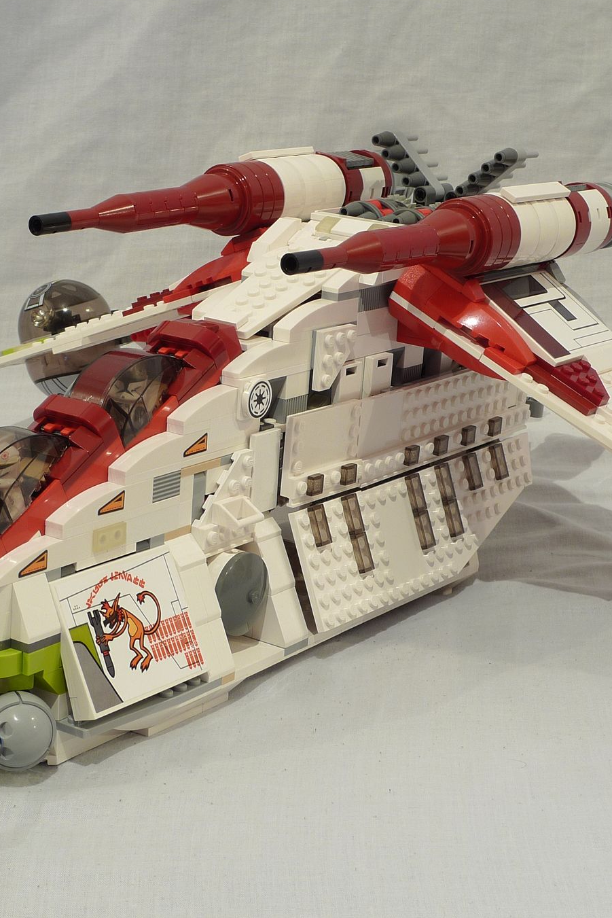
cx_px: 310
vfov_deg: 27.7
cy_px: 455
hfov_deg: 18.7
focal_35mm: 73
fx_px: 1861
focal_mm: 11.1
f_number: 4.5
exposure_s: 3.2
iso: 80
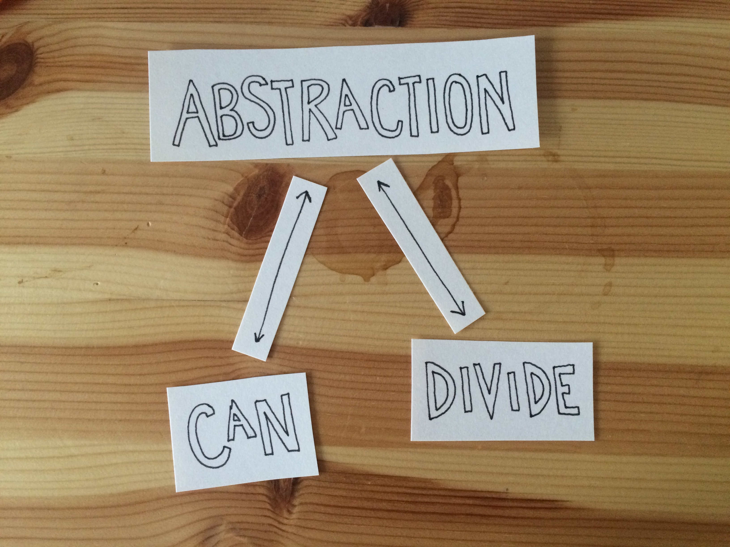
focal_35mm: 29
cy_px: 274
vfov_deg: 48.2
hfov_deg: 61.7
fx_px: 612
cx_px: 365
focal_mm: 4.15
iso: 200
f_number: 2.2
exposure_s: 1/30
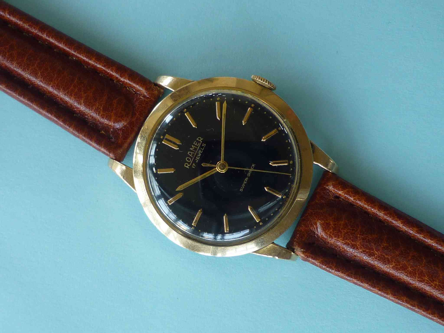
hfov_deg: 34.9
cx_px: 222
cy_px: 166
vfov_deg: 26.6
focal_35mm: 55
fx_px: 705
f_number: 2.9
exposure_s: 1/50
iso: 80
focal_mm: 4.9
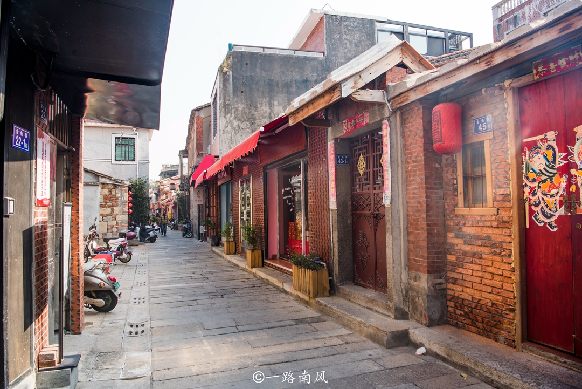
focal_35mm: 24
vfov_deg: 53.2
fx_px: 388
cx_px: 291
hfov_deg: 73.7
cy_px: 194
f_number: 9
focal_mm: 24
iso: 100
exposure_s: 1/100
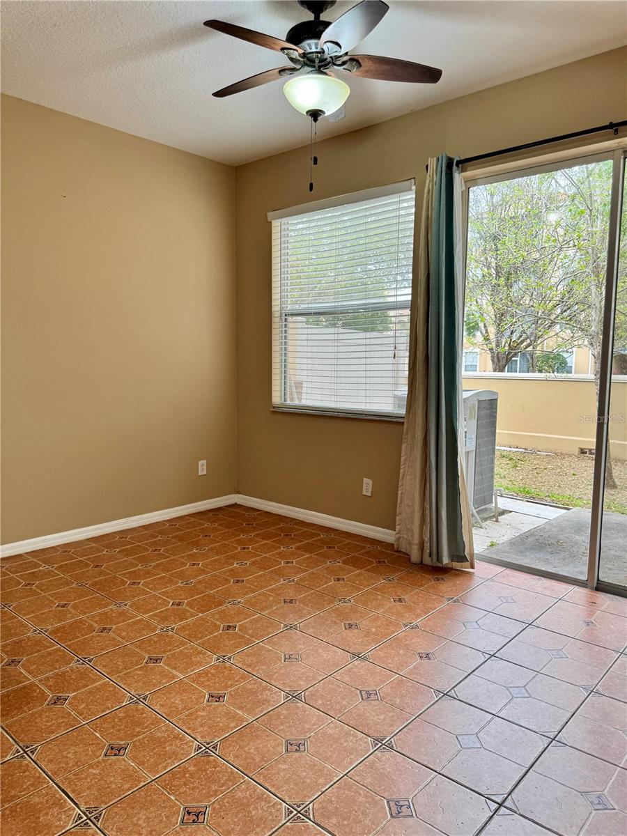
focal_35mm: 24
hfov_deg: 56.8
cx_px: 314
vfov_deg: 71.6
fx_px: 580
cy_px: 418
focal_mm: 6.76
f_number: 1.78
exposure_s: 1/120
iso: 80
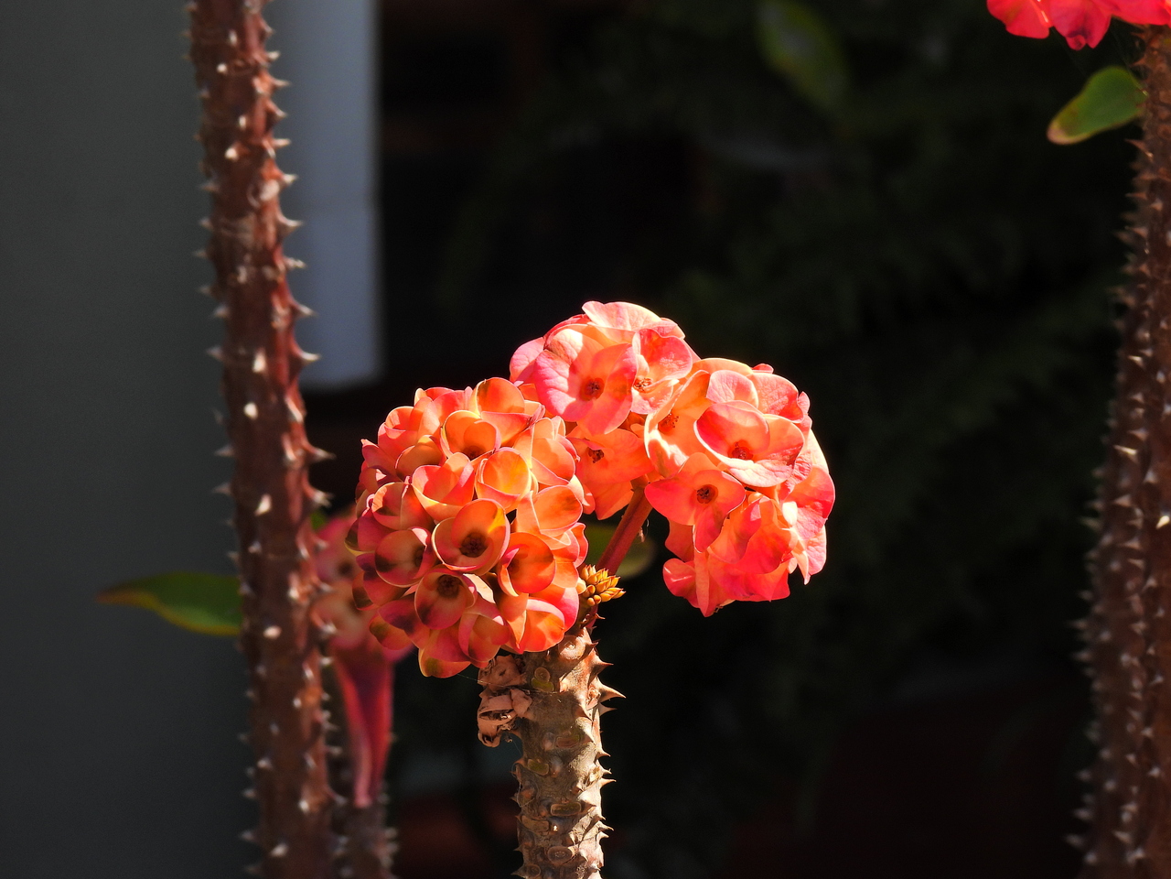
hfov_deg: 9.9
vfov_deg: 7.4
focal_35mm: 200
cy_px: 440
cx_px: 586
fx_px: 6766
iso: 100
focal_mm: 35.7
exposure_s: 1/500
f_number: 4.5
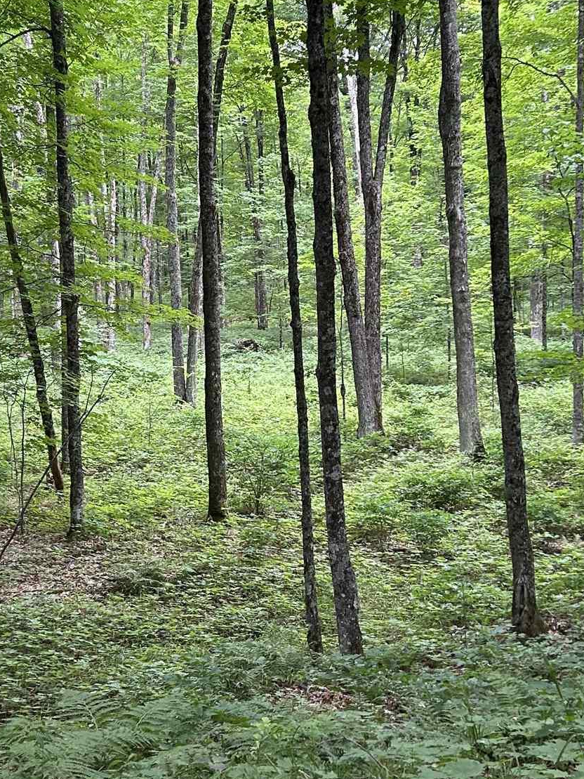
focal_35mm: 54
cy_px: 305
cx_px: 243
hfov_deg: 27.0
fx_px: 1214
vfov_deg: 35.4
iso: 125
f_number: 1.5
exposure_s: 1/106
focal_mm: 5.7
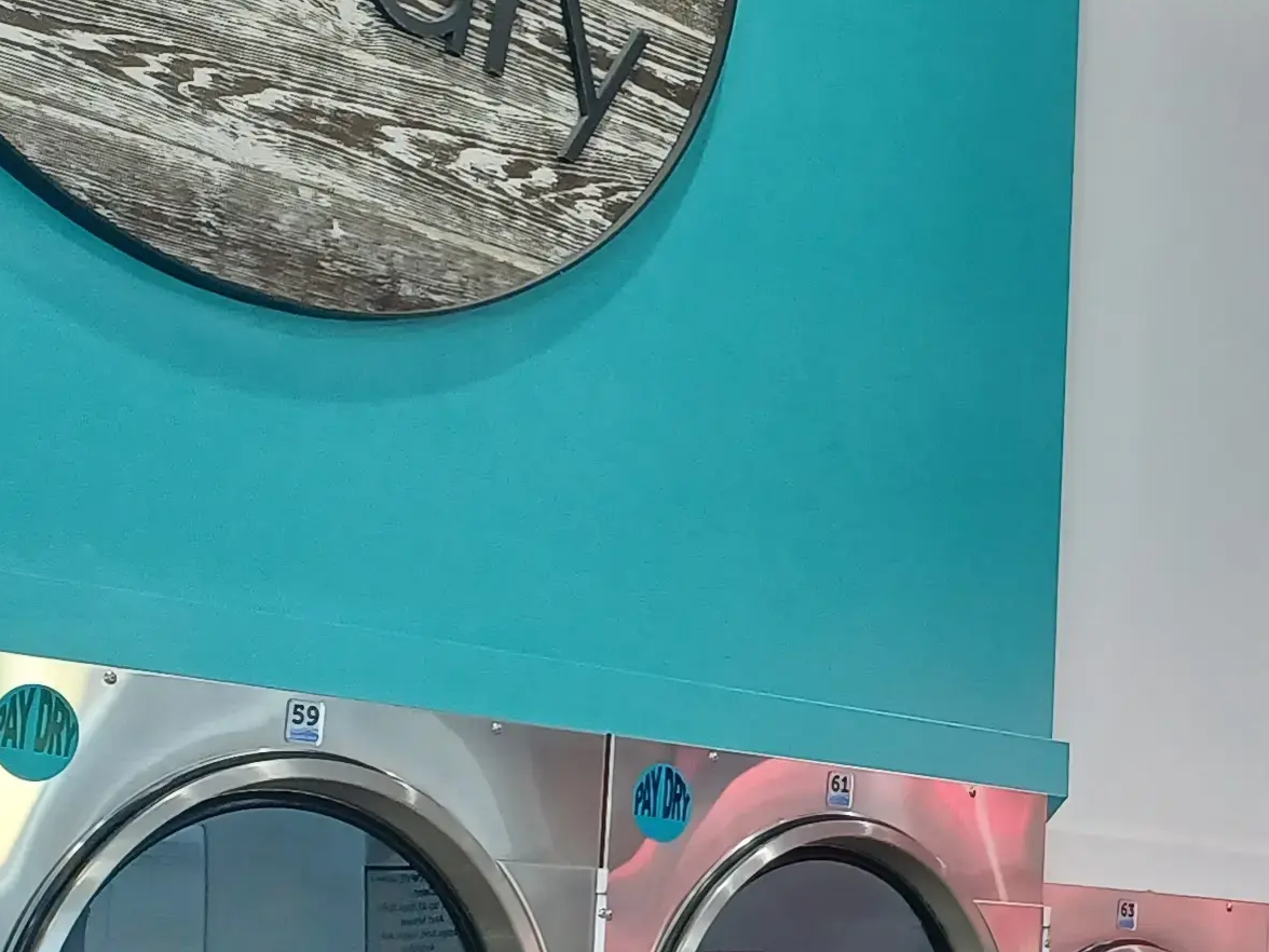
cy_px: 690
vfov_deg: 17.3
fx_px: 3116
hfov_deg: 20.8
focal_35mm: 85
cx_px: 1674
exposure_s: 1/59
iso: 250
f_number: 1.8
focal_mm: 4.6
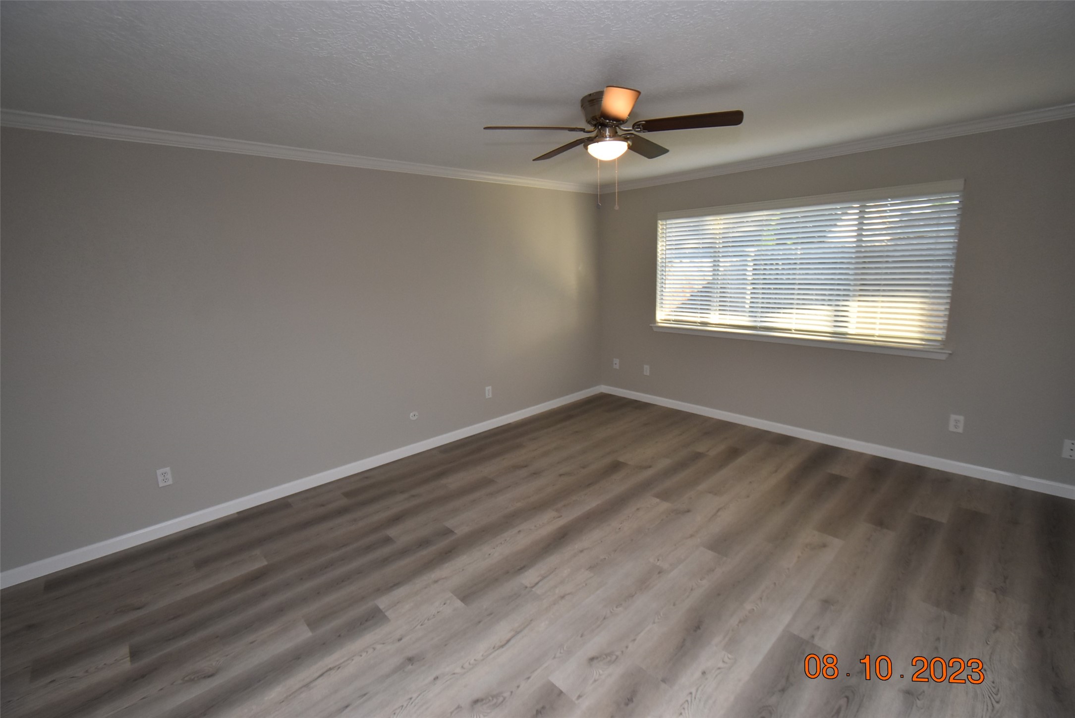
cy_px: 359
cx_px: 538
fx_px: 448
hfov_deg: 100.4
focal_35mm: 15
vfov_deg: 77.4
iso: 720
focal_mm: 10
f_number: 5
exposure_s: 1/200
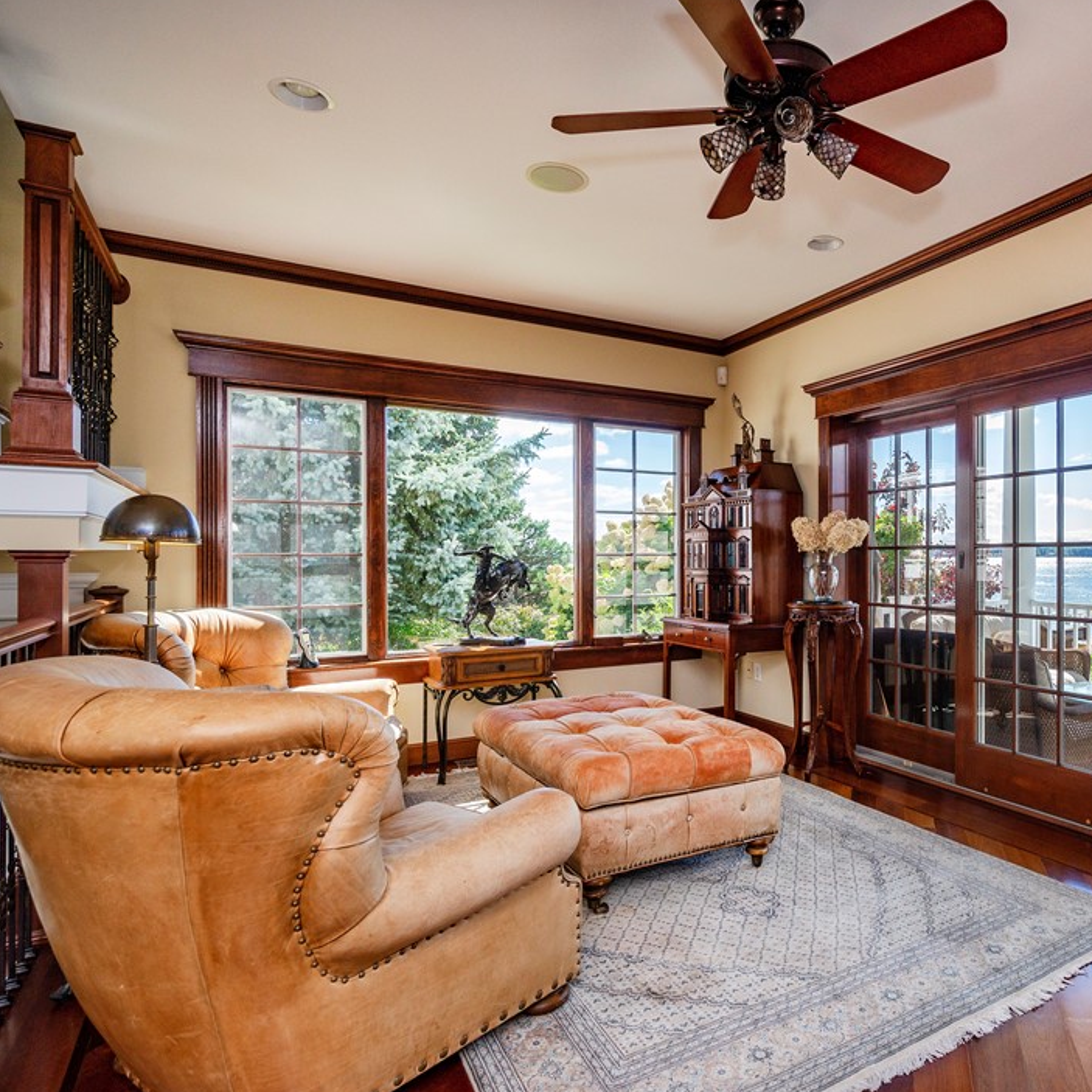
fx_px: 749
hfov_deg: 69.1
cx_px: 766
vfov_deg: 72.1
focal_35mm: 21
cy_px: 544
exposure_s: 1/200
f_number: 6.3
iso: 320
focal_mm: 16
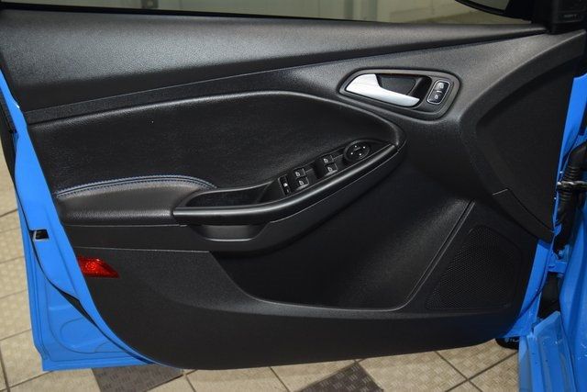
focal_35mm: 38
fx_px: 612
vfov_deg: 35.5
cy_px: 196
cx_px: 294
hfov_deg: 51.3
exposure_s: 1/125
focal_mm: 25
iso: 1800
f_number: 3.8
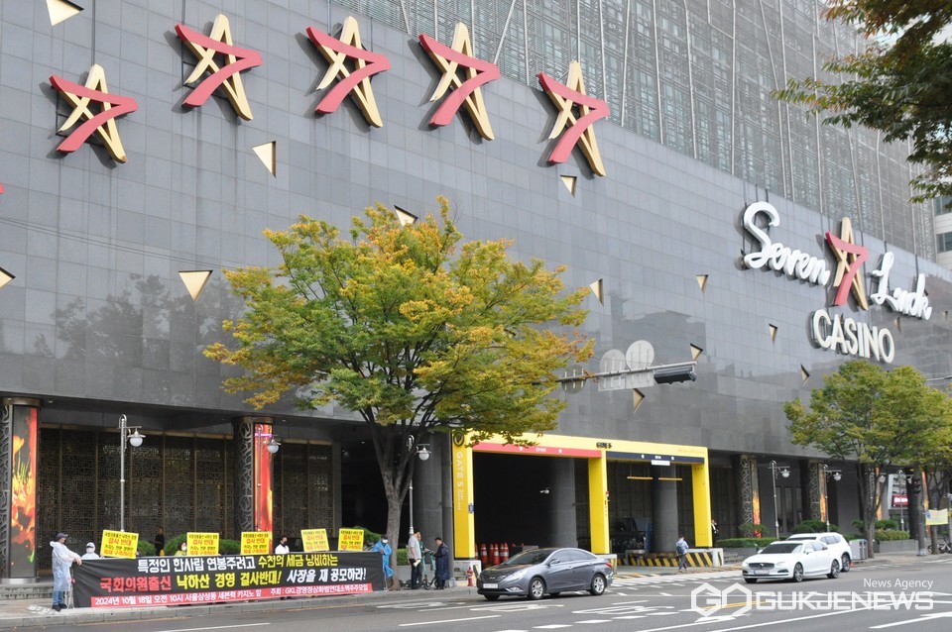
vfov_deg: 43.5
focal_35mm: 30
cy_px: 316
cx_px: 476
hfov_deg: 62.0
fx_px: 793
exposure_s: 1/250
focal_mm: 20
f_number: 8
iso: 1250
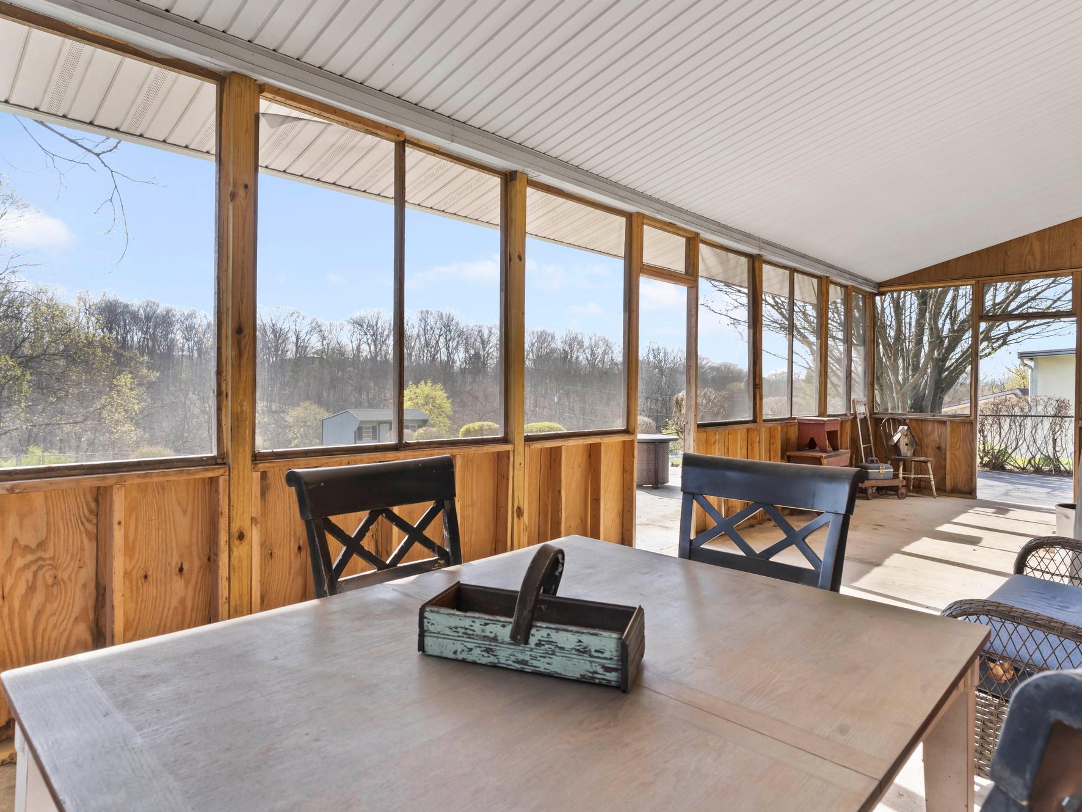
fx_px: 625
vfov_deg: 66.0
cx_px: 475
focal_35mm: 20
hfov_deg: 81.4
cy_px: 396
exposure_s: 1/125
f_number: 7.1
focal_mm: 18
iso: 500
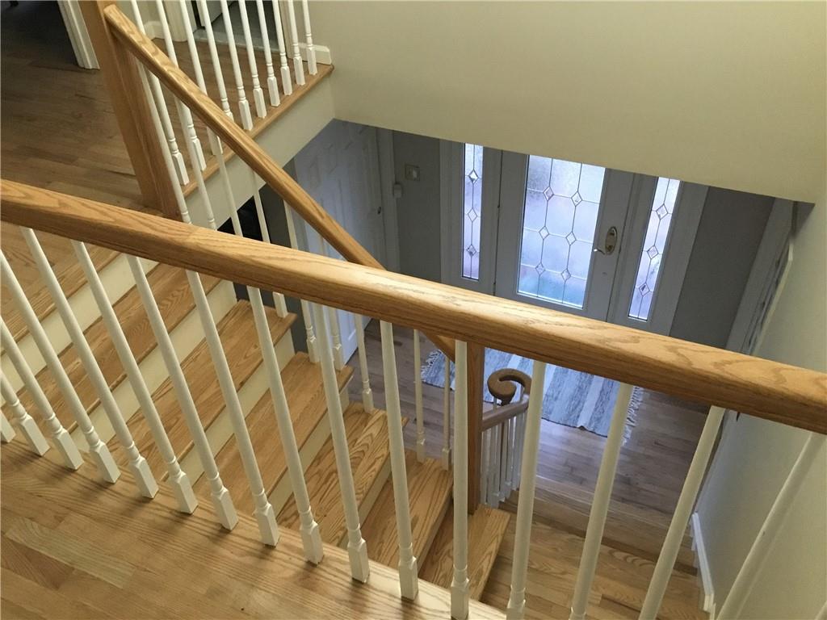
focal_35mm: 31
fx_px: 741
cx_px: 414
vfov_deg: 45.4
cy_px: 310
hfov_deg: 58.4
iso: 200
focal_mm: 3.3
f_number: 2.4
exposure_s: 1/30
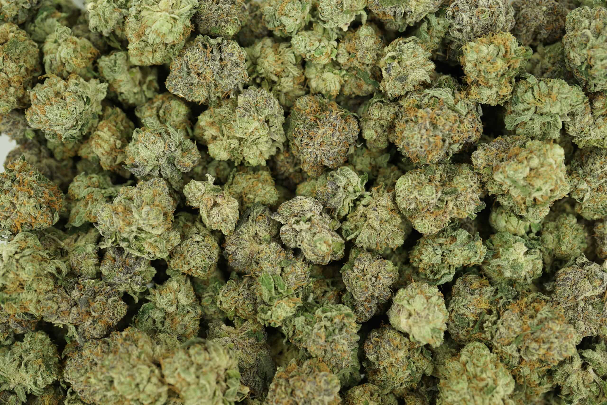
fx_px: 843
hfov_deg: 39.6
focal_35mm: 50
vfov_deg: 27.0
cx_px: 304
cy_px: 202
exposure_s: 1/320
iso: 200
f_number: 4.5
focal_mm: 50
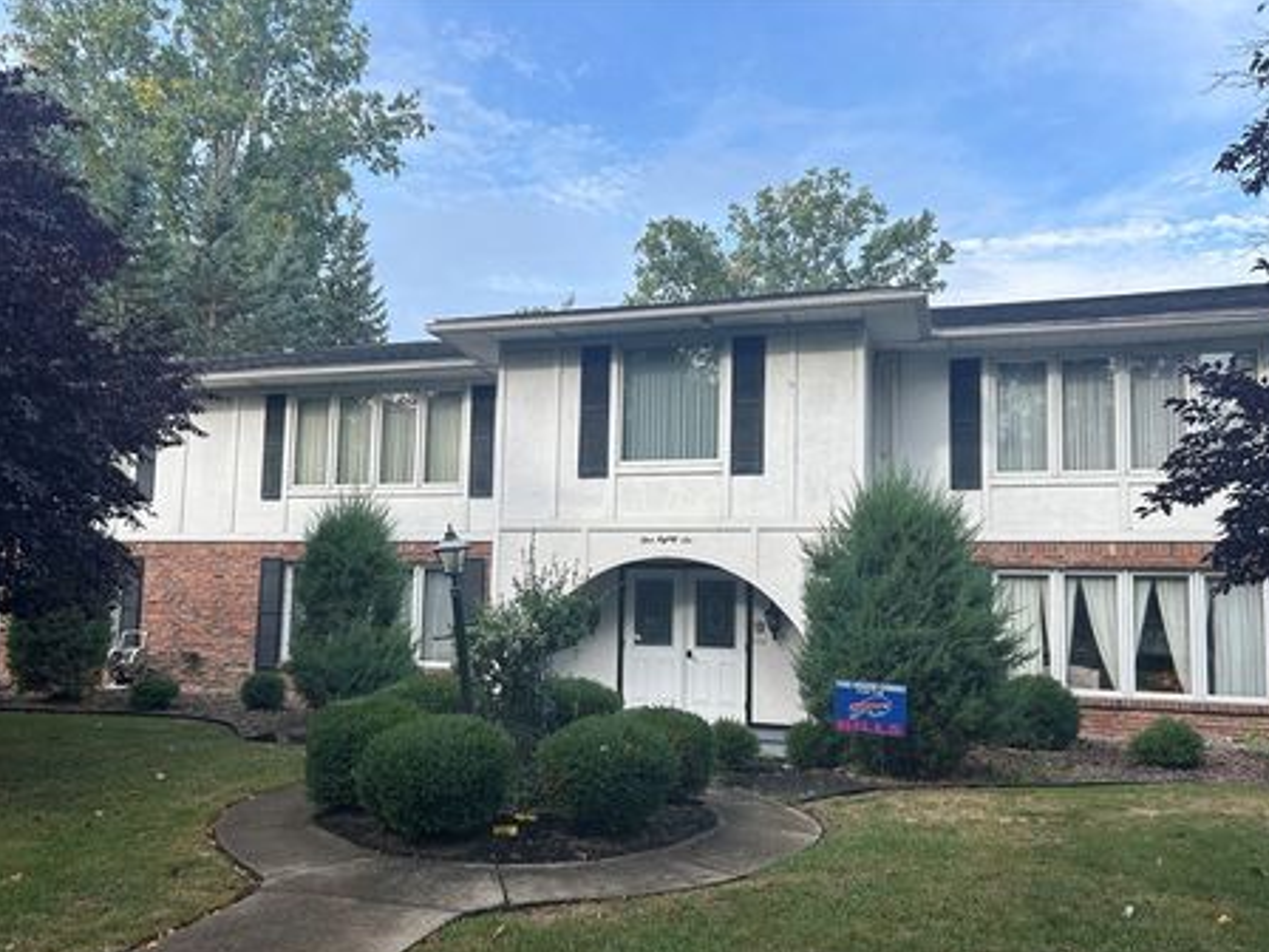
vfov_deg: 48.2
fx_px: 1063
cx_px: 606
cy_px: 520
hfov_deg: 61.6
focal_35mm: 29
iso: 50
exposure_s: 1/1412
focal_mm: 5.7
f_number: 1.5
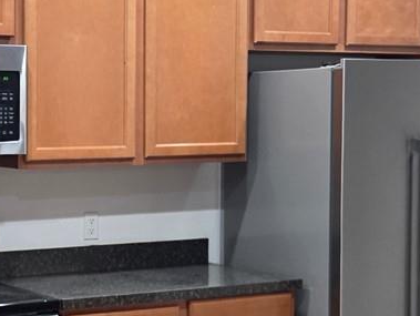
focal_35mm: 97
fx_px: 1178
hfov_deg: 19.9
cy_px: 201
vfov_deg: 15.3
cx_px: 59
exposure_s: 1/120
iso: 640
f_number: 1.8
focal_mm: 5.4
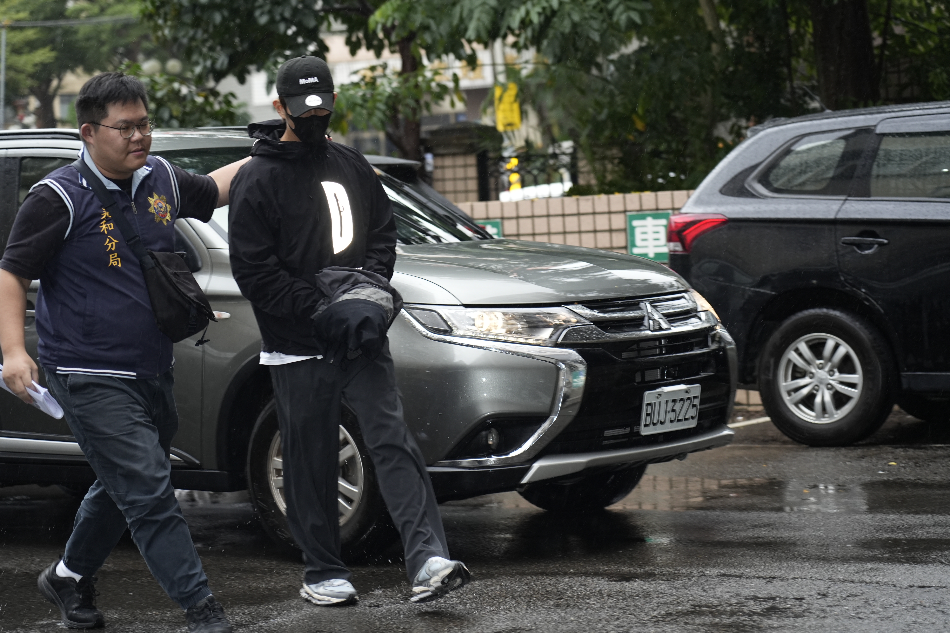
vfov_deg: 13.0
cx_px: 475
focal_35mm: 105
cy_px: 316
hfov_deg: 19.5
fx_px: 2771
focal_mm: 105
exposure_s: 1/200
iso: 1000
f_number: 4
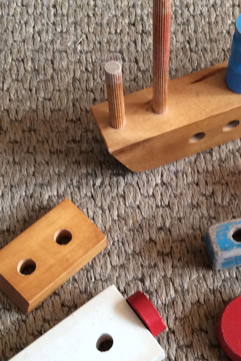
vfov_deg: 28.0
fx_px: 723
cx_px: 171
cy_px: 211
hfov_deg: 18.8
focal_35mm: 72
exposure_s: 1/25
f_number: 2.4
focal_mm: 3.3
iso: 64
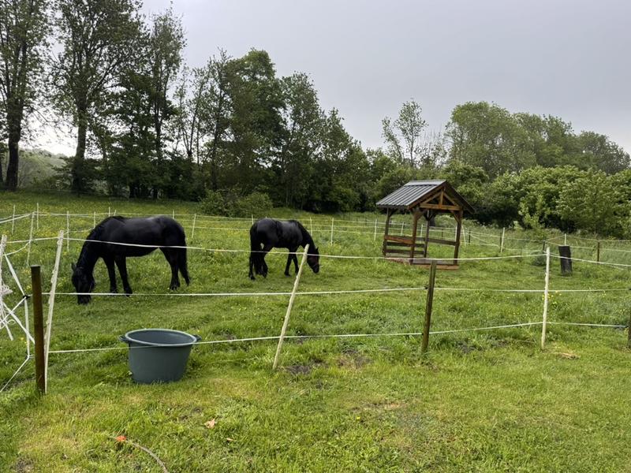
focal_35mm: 24
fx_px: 437
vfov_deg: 56.8
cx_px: 316
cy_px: 236
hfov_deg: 71.6
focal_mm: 6.76
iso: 100
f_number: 1.78
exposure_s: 1/121
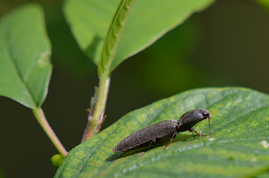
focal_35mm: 558
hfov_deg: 3.7
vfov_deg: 2.4
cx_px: 197
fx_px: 4159
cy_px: 127
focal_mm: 200
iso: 125
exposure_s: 1/125
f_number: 8
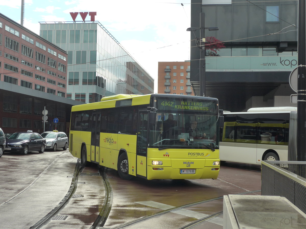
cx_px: 153
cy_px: 114
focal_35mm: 52
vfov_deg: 28.0
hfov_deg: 36.8
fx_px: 460
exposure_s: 1/640
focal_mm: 10.7
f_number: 3.3
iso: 125
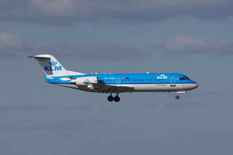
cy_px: 78
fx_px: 2327
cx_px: 116
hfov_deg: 5.7
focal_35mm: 360
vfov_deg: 3.8
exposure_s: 1/640
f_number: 8
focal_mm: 240
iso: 160
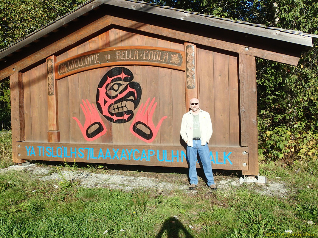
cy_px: 119
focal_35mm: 32
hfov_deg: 56.8
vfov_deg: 44.2
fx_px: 294
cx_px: 159
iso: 100
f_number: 3.2
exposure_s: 1/400
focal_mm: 5.87
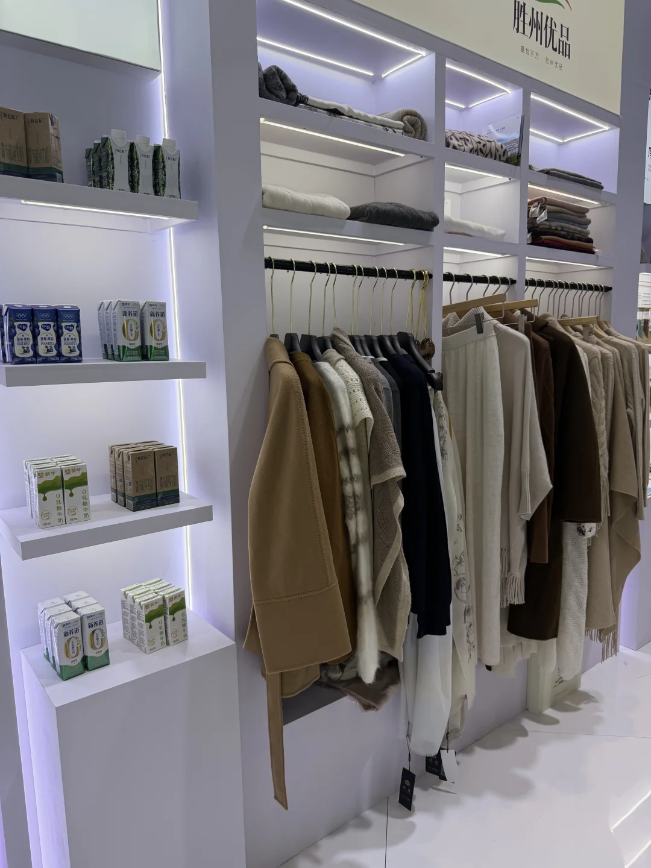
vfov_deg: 71.6
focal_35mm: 24
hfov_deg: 56.8
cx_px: 326
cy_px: 434
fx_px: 602
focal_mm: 6.76
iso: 100
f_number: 1.78
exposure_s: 1/715
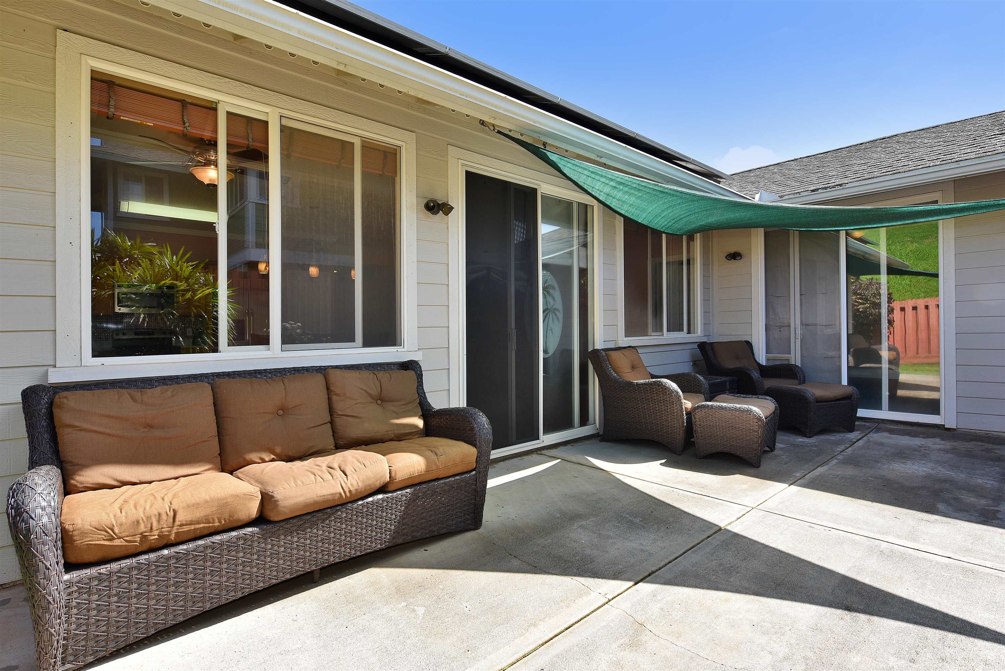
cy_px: 336
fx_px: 475
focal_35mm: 17
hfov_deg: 93.3
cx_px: 502
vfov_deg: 70.5
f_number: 16
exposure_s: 1/60
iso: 640
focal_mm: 17
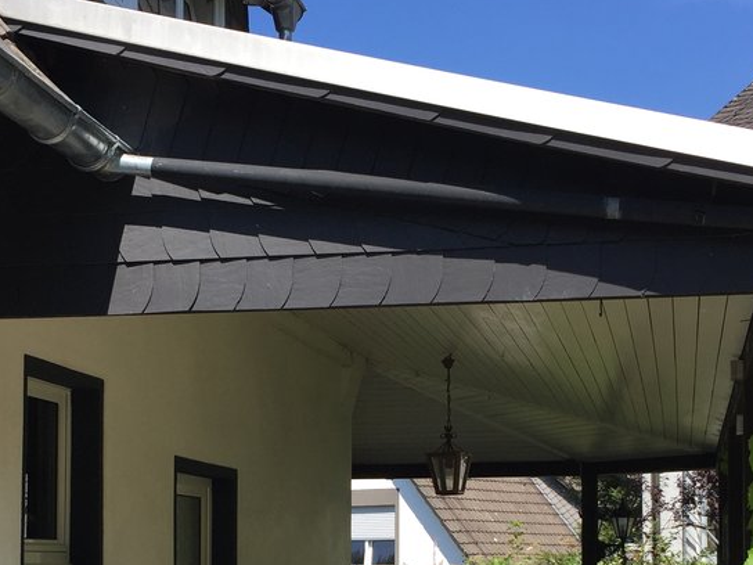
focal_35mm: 64
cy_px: 515
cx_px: 318
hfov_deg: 30.2
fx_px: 1392
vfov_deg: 22.3
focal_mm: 4.15
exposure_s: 1/1236
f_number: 2.2
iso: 32
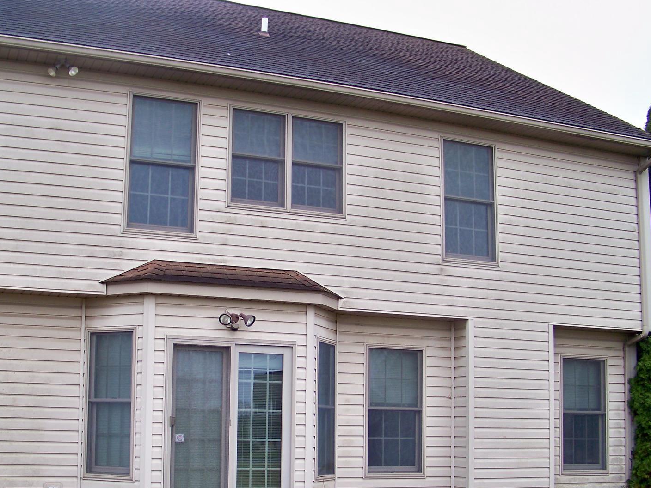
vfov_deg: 29.9
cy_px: 354
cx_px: 255
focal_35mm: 48
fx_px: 903
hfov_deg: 39.5
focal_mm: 5.85
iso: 64
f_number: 2.8
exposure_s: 1/100
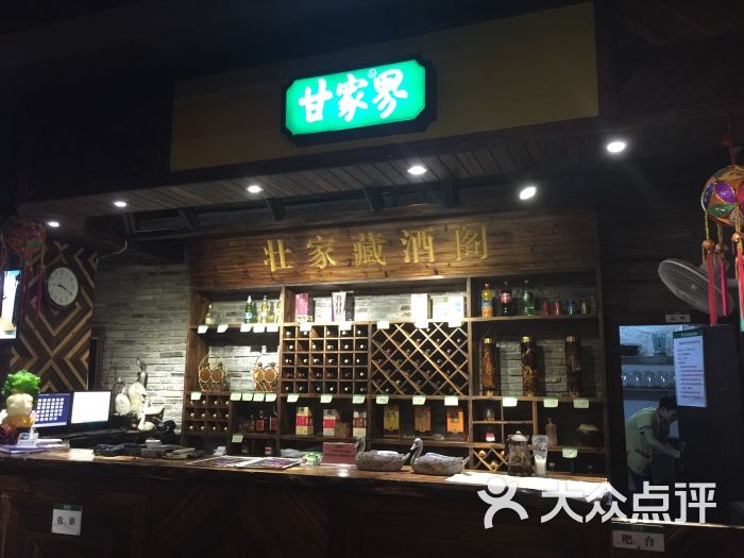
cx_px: 372
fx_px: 623
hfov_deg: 61.7
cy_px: 279
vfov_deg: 48.2
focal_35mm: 29
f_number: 2.2
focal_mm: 4.15
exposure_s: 1/10
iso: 125
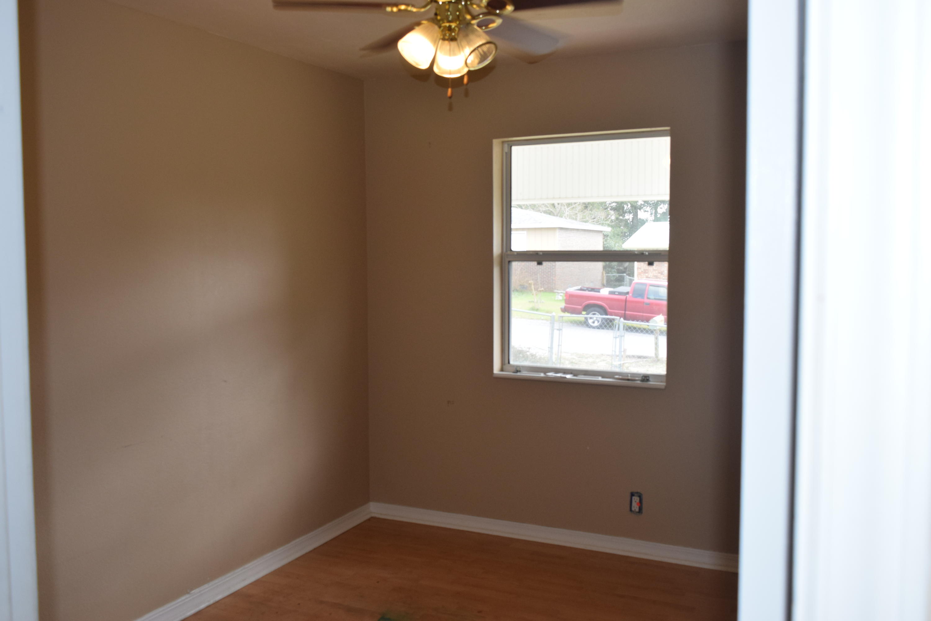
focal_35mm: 33
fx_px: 853
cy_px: 310
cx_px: 466
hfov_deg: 57.2
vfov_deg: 40.0
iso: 720
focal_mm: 22
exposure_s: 1/125
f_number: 5.6
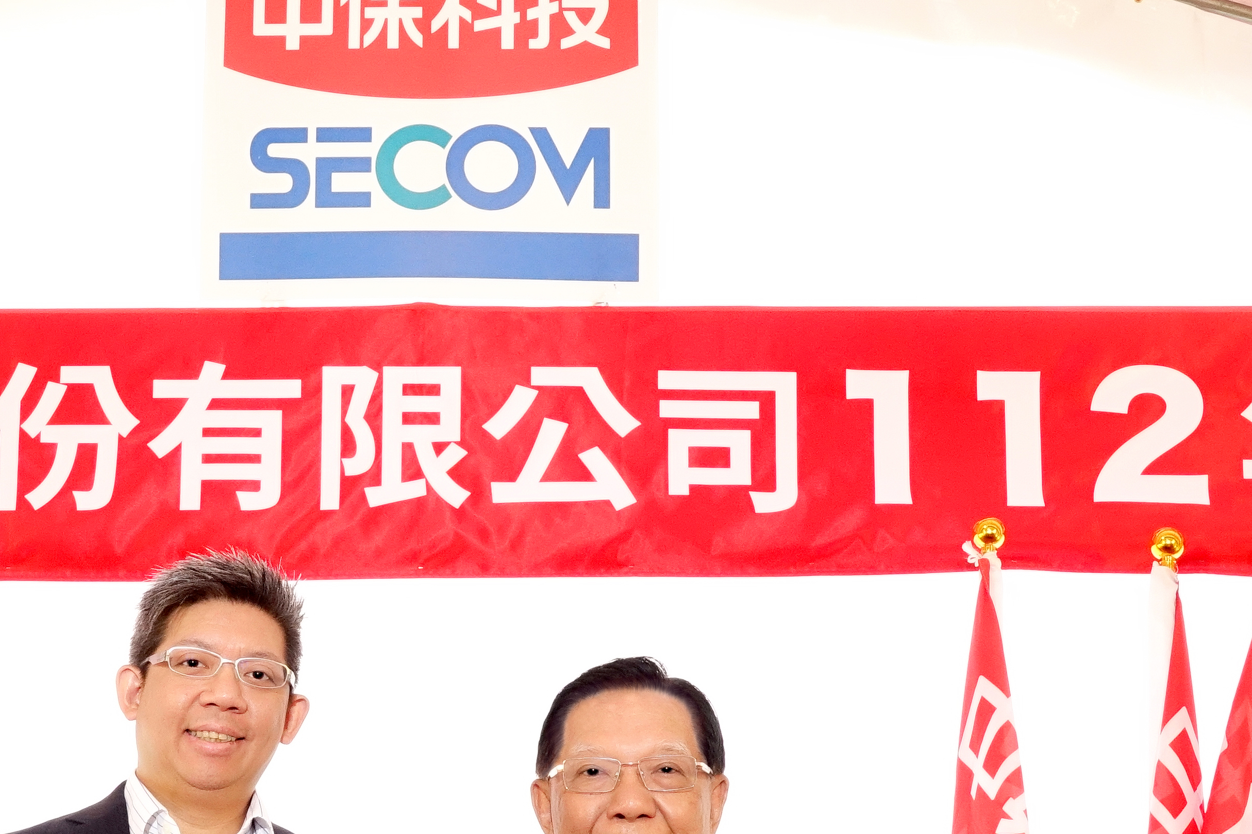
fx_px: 2330
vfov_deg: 20.1
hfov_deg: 29.7
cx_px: 365
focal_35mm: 67
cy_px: 667
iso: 640
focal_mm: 11.03
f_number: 4.5
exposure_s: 1/125
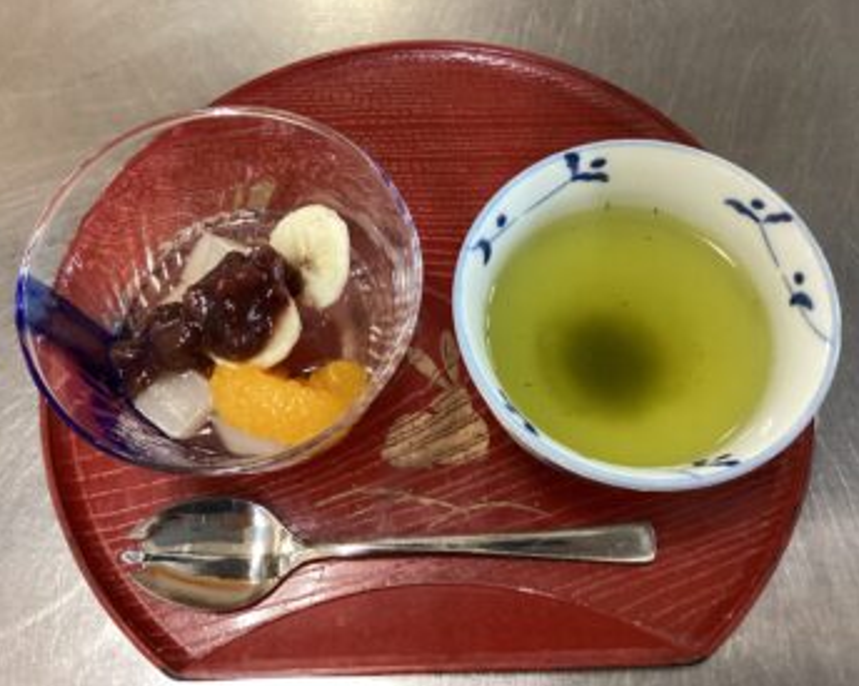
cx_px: 421
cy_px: 338
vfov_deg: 44.5
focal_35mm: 33
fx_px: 839
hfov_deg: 54.2
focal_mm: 3.3
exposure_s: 1/40
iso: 250
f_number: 2.4
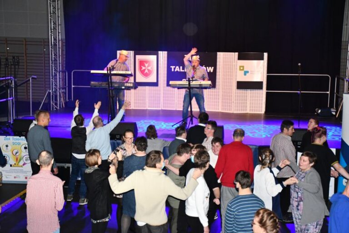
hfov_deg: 33.4
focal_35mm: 60
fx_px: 582
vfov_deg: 22.6
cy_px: 116
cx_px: 174
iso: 2500
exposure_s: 1/60
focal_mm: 40
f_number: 4.5
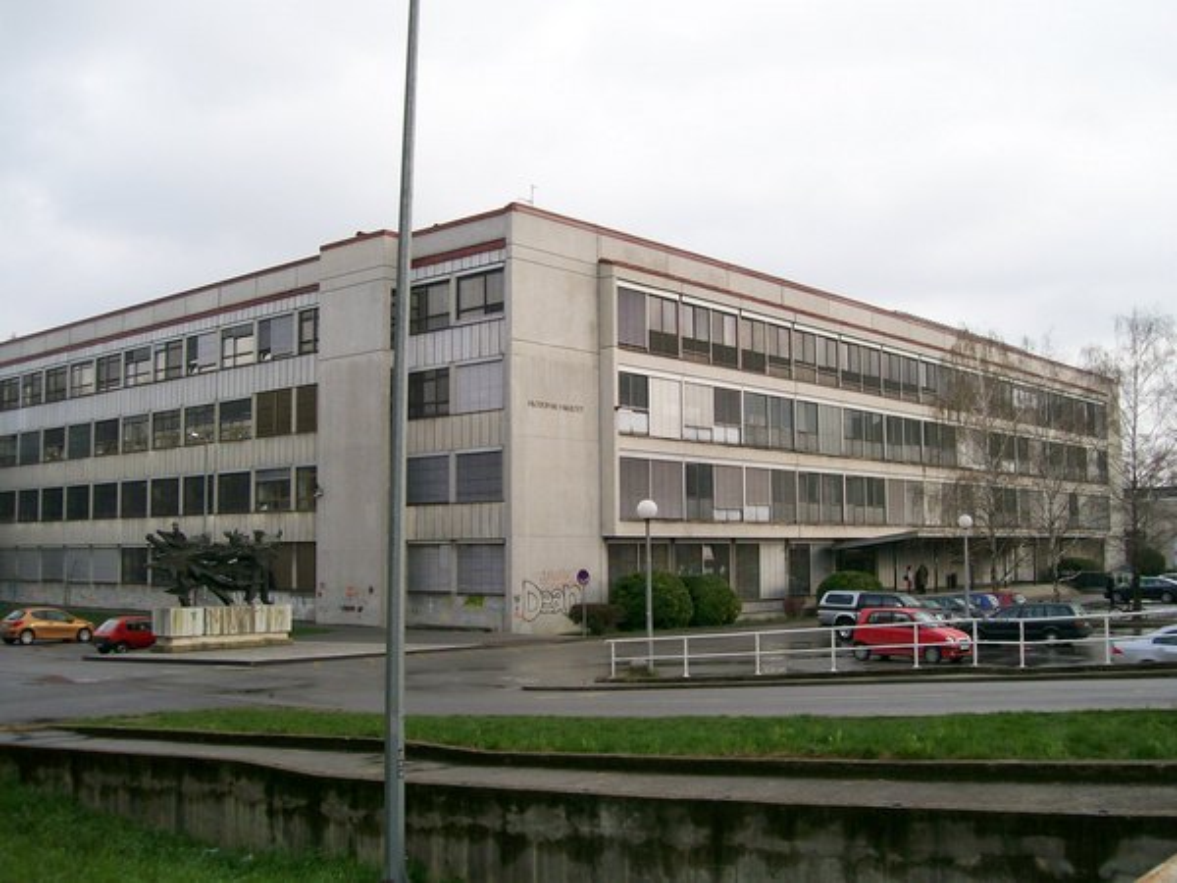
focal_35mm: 36
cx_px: 588
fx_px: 1224
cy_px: 442
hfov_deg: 51.4
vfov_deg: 39.7
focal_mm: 6
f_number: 2.7
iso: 80
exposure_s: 1/478
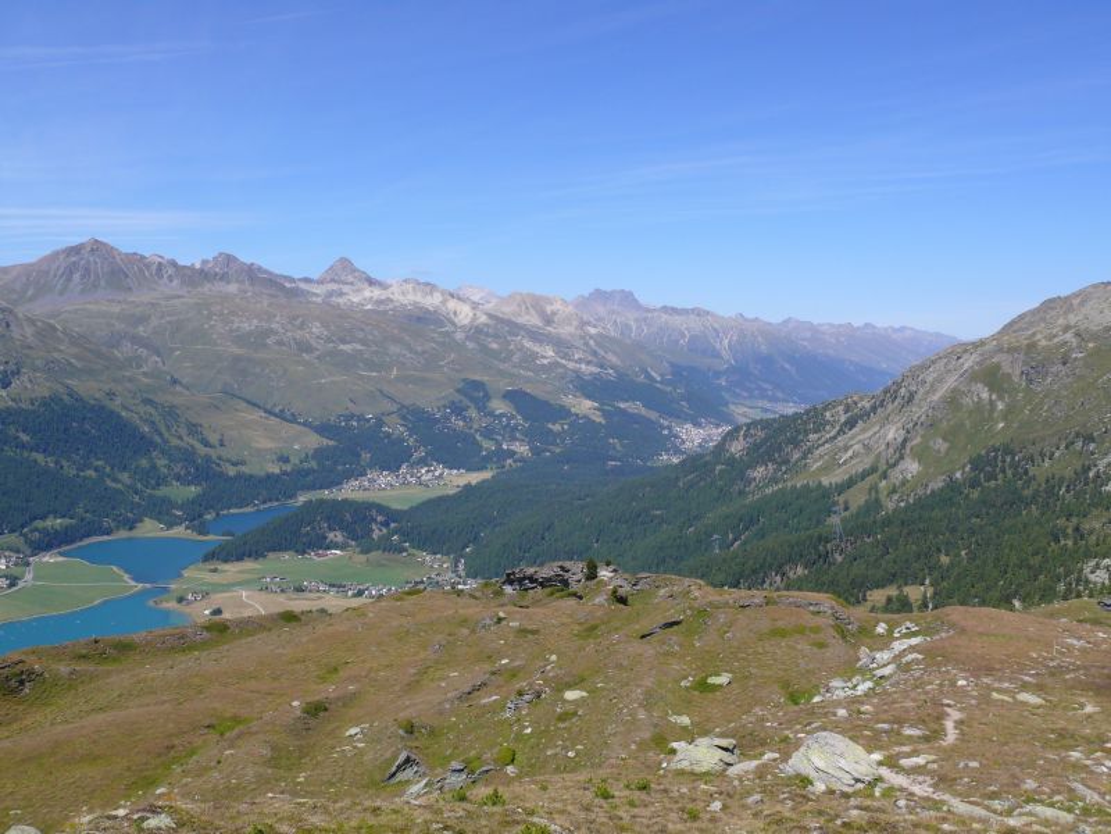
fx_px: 1123
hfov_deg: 52.6
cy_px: 417
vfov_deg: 40.7
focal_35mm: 35
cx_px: 556
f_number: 6.3
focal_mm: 7.4
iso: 100
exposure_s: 1/400
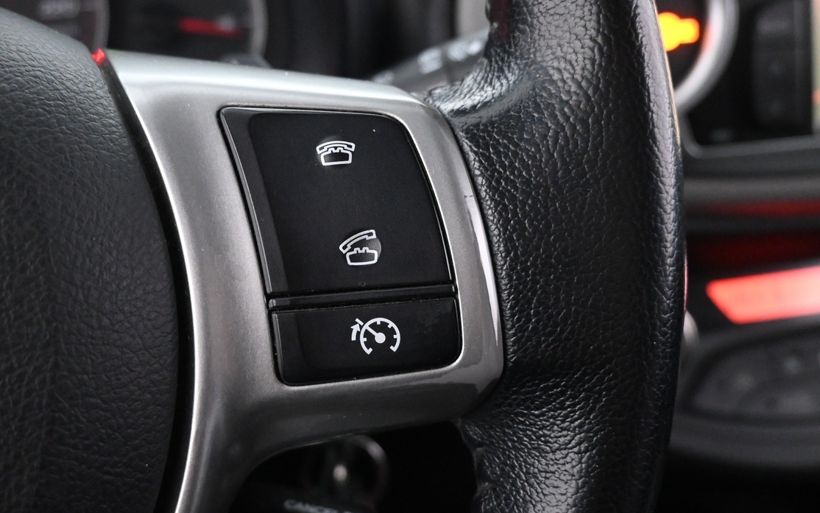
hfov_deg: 49.0
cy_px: 243
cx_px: 329
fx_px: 894
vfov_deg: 32.0
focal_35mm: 40
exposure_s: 1/30
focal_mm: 18
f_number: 3.5
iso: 3600
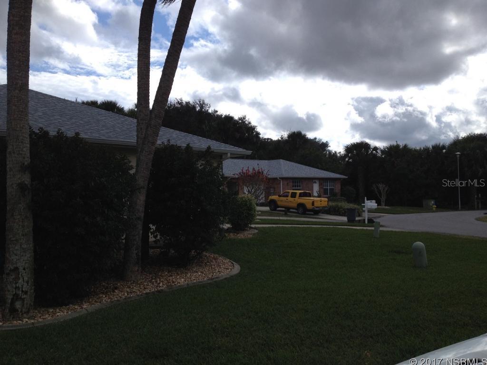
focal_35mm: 35
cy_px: 182
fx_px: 492
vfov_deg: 40.7
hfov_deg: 52.6
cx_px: 244
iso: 50
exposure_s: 1/3247
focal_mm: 4.28
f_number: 2.4
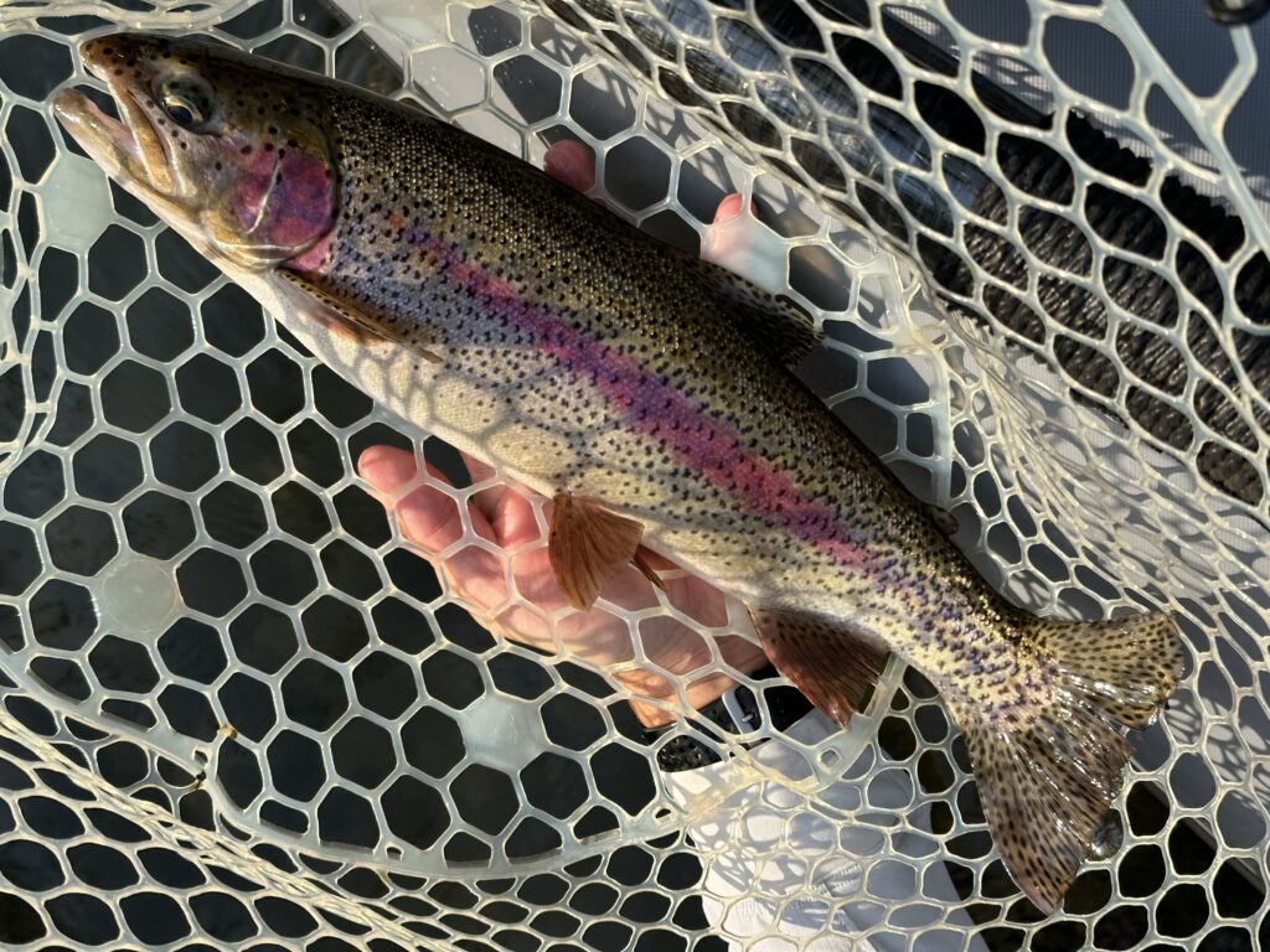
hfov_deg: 39.7
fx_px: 1761
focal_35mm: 48
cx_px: 635
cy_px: 476
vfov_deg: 30.3
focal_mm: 6.86
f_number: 1.78
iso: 64
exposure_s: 1/1414
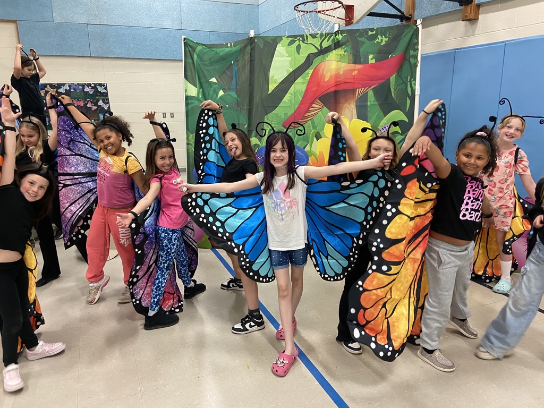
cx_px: 272
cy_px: 204
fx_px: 409
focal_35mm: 26
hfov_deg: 67.3
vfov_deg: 53.1
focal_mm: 4.25
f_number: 1.8
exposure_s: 1/45
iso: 250
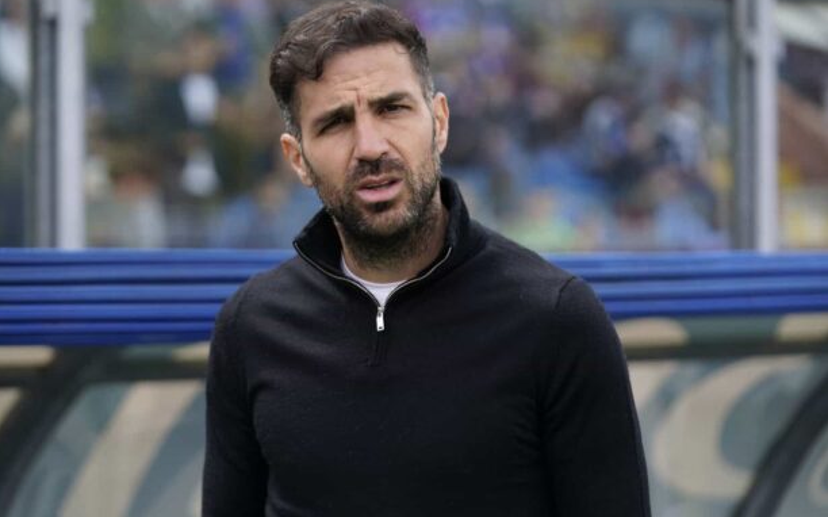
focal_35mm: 126
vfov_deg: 10.4
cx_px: 415
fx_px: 2842
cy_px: 244
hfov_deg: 16.6
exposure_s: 1/3200
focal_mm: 123
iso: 500
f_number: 3.5
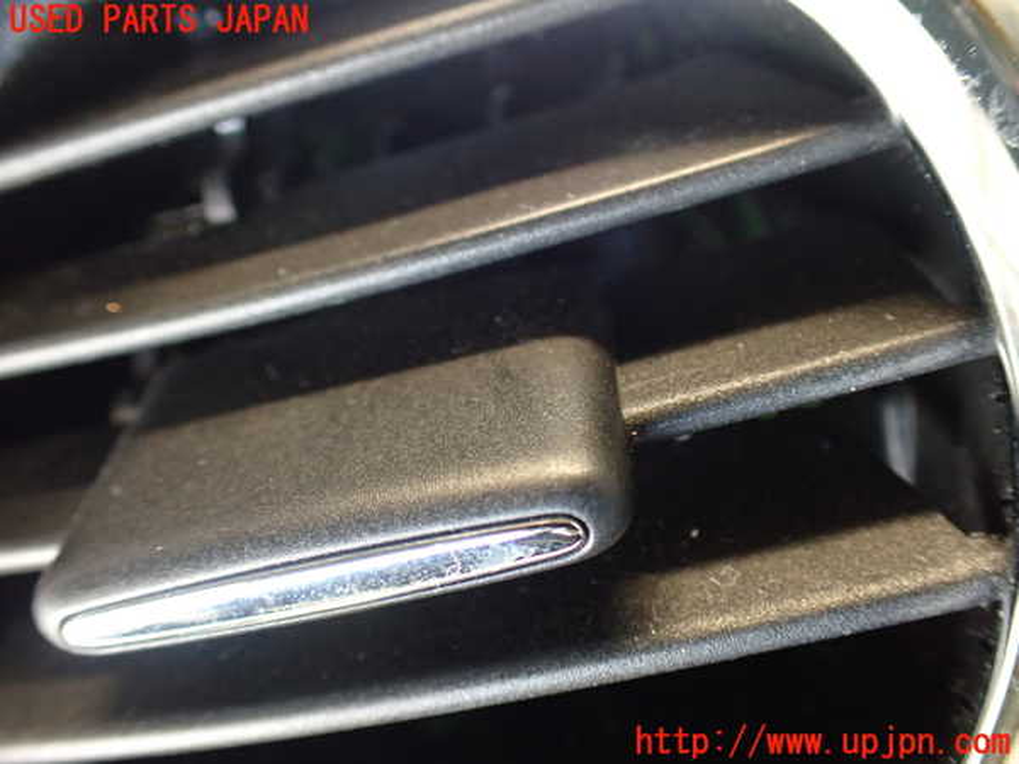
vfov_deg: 44.2
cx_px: 510
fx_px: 942
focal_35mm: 32
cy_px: 382
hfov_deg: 56.8
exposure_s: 1/30
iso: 500
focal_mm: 5.79
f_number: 2.4
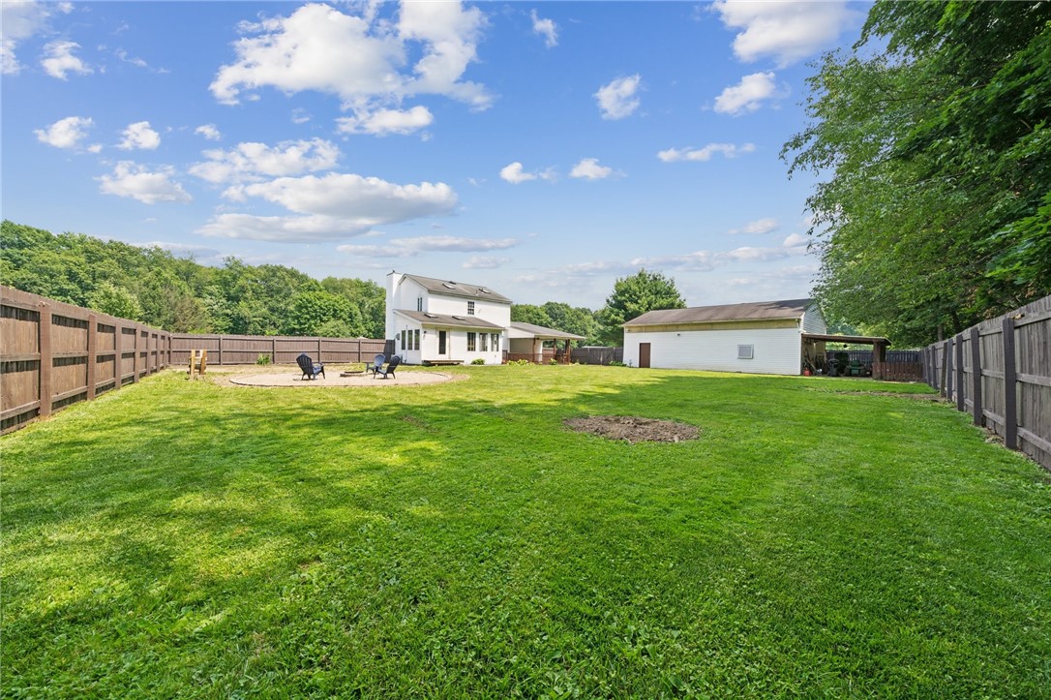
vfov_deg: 89.9
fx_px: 350
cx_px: 526
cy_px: 350
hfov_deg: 112.6
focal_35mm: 12
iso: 50
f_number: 11
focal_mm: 12
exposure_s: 1/15
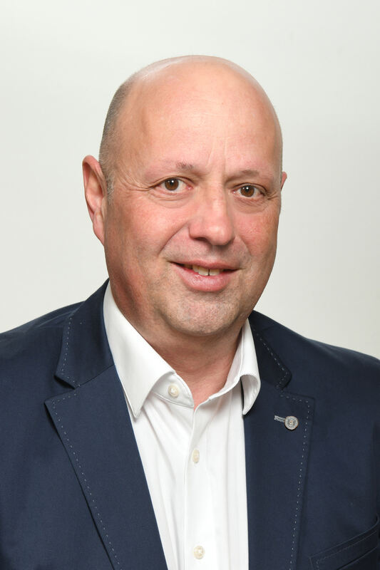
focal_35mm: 70
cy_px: 285
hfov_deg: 19.4
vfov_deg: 28.8
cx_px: 190
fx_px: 1109
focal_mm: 70
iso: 250
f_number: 10
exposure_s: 1/250
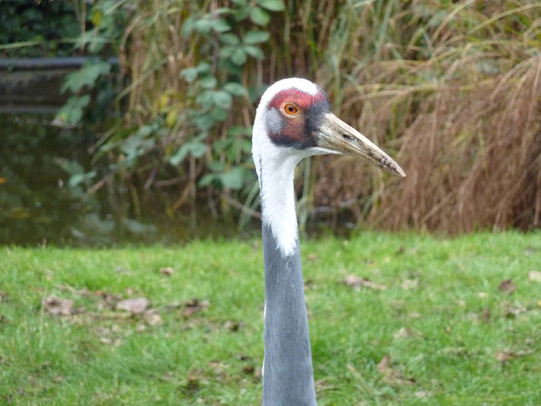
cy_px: 203
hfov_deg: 6.6
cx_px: 270
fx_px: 4689
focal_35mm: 300
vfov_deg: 5.0
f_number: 4.9
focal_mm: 49.2
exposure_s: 1/40
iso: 400
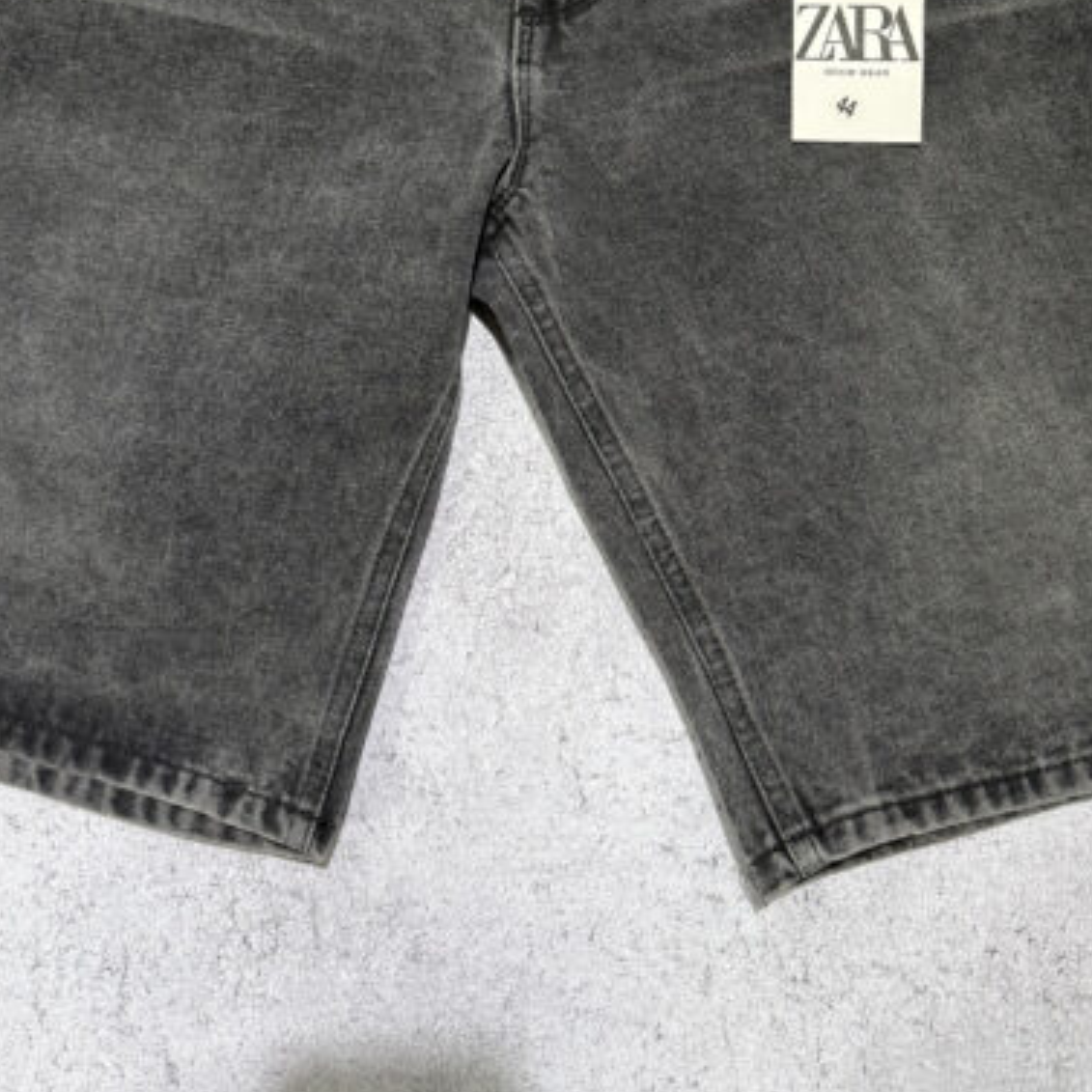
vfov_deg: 34.8
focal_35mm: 45
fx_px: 1606
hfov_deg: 37.5
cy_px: 49
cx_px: 530
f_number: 1.78
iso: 160
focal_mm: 6.76
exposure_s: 1/50
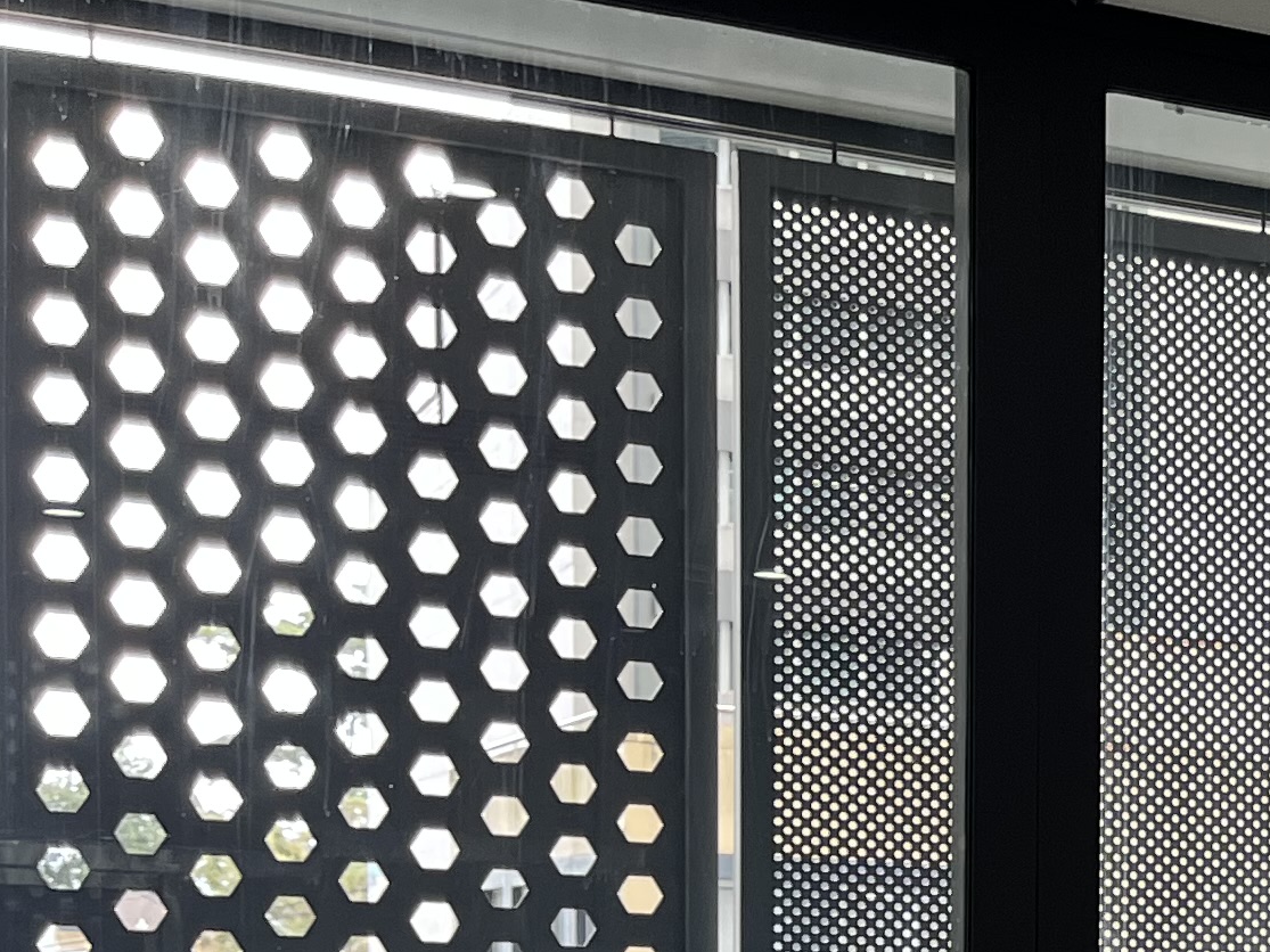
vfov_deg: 15.0
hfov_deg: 17.7
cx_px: 2124
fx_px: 3448
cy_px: 1259
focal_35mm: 94
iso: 50
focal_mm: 5.1
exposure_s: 1/100
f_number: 1.6
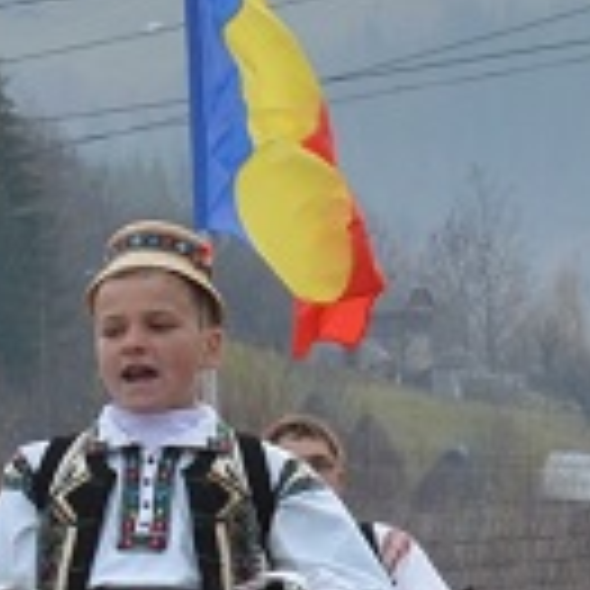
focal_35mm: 605
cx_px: -392
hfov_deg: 2.9
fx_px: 11666
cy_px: 581
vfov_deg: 2.9
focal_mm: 52
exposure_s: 1/200
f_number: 7.1
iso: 320
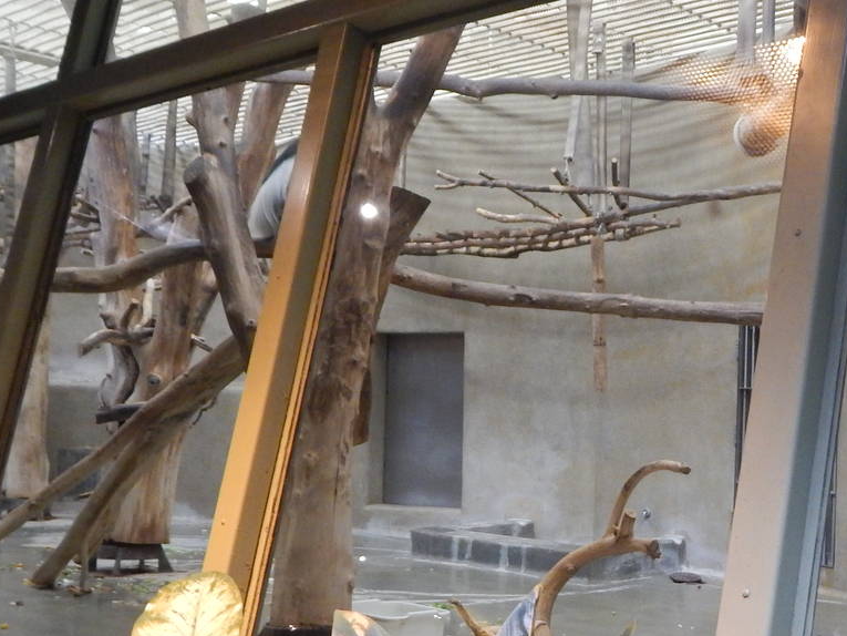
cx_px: 647
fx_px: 1126
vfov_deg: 31.4
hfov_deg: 40.0
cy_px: 408
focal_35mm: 46
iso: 400
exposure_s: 1/25
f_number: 3
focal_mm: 4
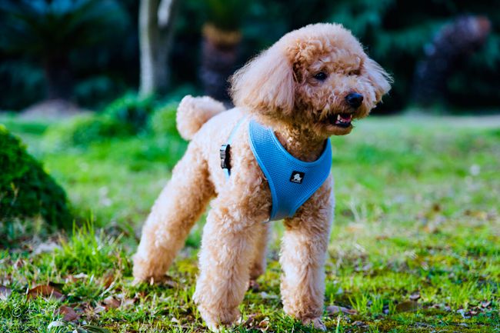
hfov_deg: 19.5
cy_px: 166
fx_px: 1458
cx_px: 250
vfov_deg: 13.0
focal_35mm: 105
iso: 500
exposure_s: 1/400
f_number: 4
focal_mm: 105
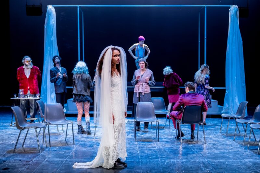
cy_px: 86
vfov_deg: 33.3
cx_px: 130
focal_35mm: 40
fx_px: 289
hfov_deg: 48.5
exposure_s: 1/100
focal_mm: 40
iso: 2500
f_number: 4
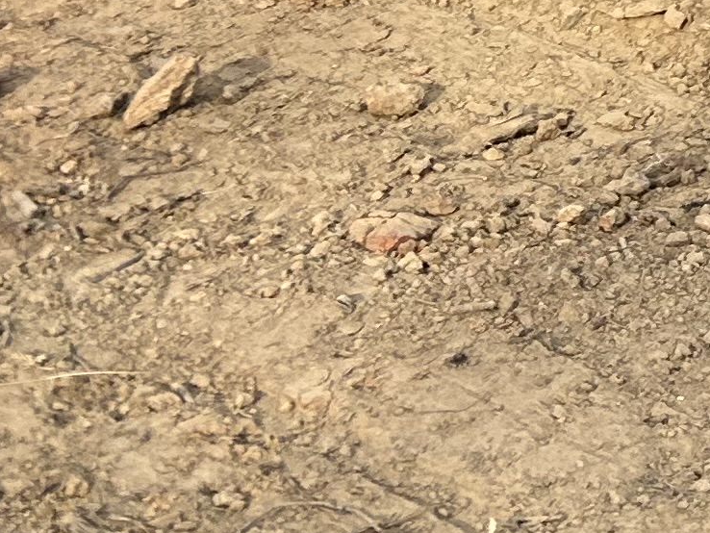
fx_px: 2913
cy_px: -648
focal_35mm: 142
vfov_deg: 9.5
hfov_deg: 11.9
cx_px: 1568
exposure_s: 1/1344
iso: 50
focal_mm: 5.7
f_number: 1.5
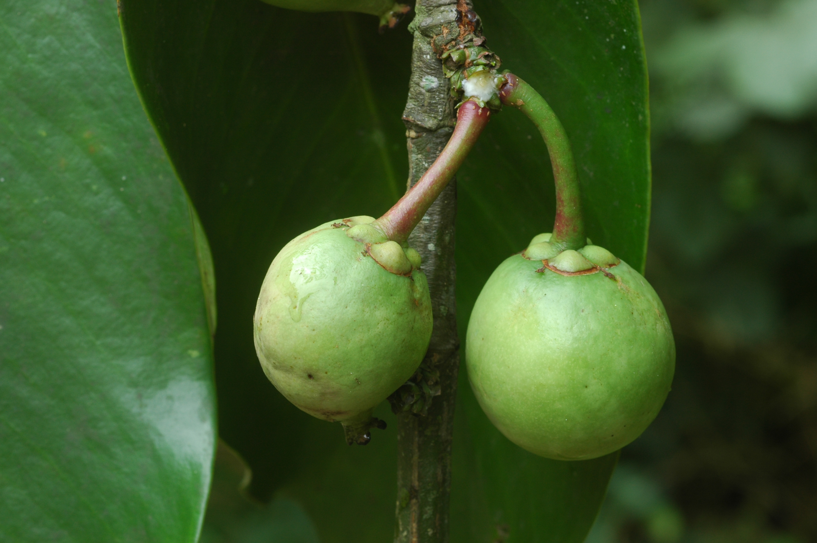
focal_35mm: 90
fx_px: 2041
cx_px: 408
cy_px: 272
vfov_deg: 15.2
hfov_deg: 22.6
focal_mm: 60
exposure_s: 1/20
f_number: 14
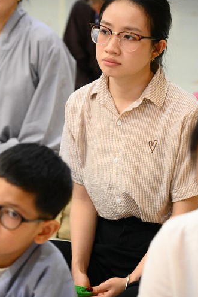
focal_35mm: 157
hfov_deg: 8.7
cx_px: 72
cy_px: 129
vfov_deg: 13.1
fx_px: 1294
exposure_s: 1/200
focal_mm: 120
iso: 16000
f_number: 4
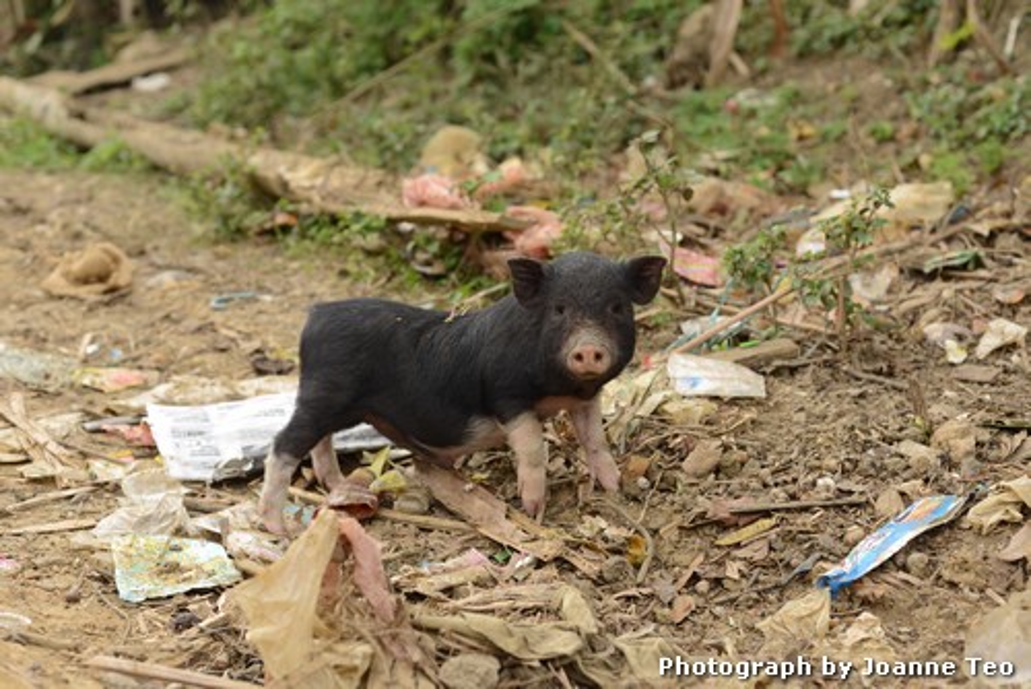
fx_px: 1433
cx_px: 516
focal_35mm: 50
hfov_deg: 39.6
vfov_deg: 27.0
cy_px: 344
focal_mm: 50
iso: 100
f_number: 4.5
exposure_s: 1/160
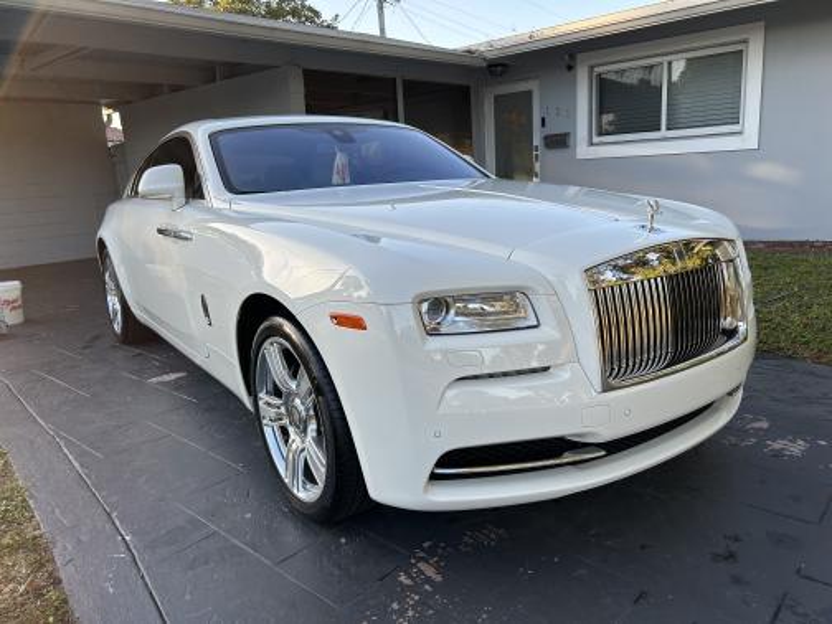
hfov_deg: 67.3
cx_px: 416
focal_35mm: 26
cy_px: 312
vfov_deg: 53.1
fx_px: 625
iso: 50
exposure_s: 1/561
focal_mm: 5.7
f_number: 1.5
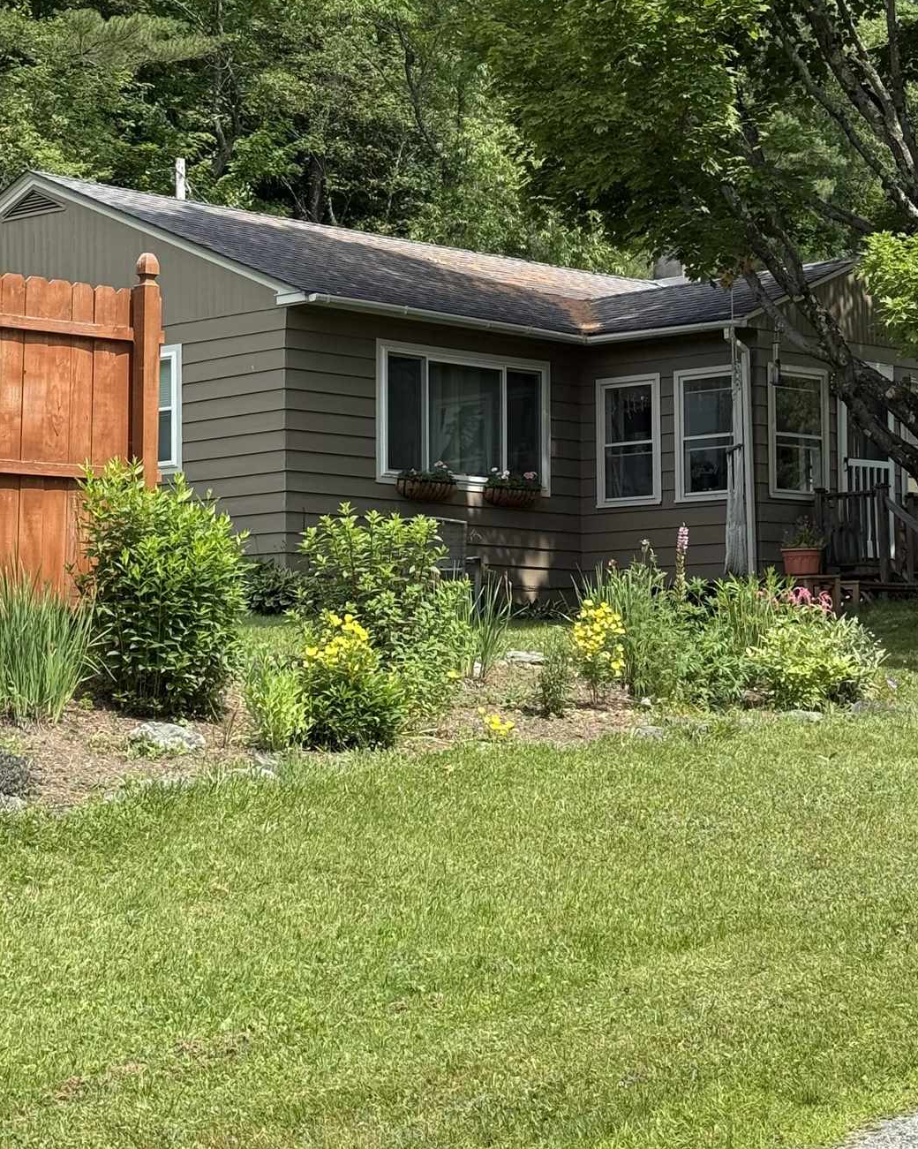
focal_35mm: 83
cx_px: 521
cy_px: 528
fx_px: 2820
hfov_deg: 18.5
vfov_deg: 23.0
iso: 64
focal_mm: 6.76
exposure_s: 1/2273
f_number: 1.78
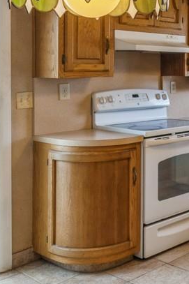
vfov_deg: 35.4
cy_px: 68
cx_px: 235
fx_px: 433
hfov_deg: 22.4
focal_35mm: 55
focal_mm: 14
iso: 100
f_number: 11
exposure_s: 1/6
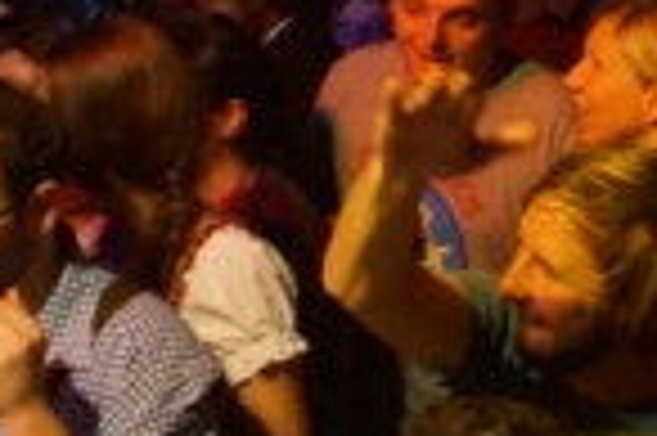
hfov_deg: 15.6
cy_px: 76
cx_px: 662
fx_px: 2352
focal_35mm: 129
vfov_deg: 10.6
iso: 3200
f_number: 3.5
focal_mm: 28
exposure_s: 1/100
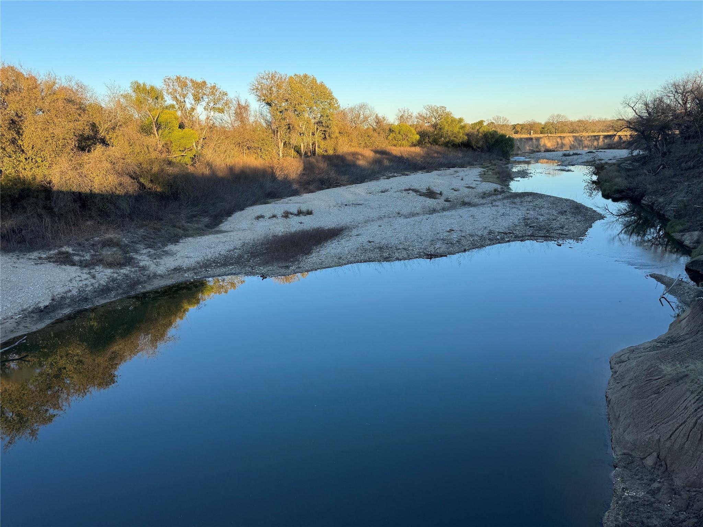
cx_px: 352
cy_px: 264
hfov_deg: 71.6
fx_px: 487
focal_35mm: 24
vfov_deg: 56.8
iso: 80
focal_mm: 6.76
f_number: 1.78
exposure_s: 1/1042
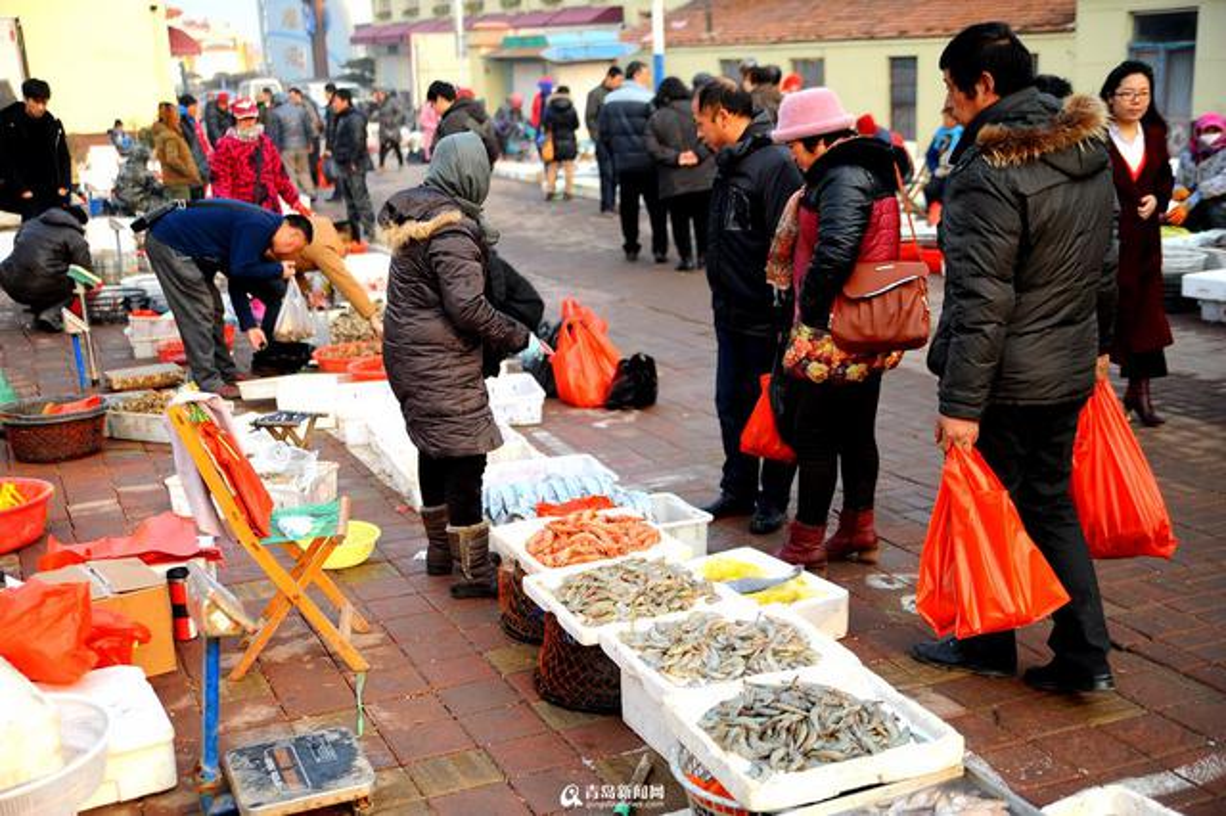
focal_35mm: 45
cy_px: 408
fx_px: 1532
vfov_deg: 29.8
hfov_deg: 43.6
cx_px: 613
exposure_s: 1/800
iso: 250
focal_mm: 45
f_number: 2.8
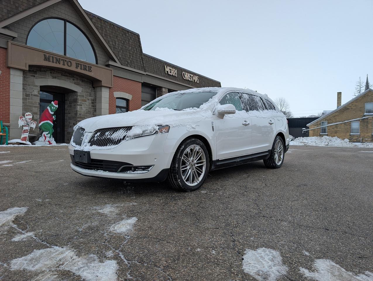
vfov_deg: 56.9
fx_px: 259
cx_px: 186
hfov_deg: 71.5
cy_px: 140
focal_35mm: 24
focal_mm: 6.9
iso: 21
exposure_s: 1/429
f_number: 1.68
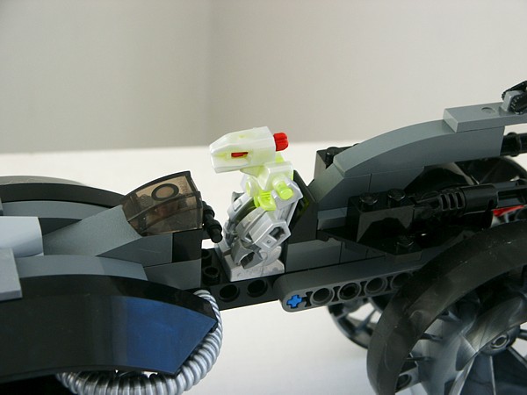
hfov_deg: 25.0
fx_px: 1187
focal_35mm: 78
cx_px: 264
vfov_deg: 18.9
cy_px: 198
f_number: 3.6
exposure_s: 1/60
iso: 80
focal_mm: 15.53
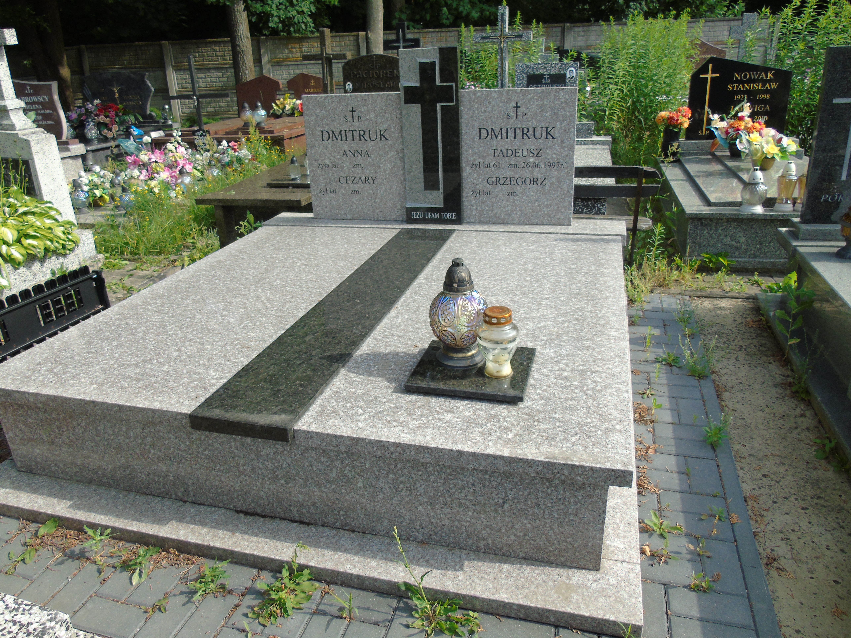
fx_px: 615
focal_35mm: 25
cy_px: 319
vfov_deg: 54.9
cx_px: 426
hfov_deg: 69.4
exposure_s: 1/400
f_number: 3.4
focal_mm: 4.4
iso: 80
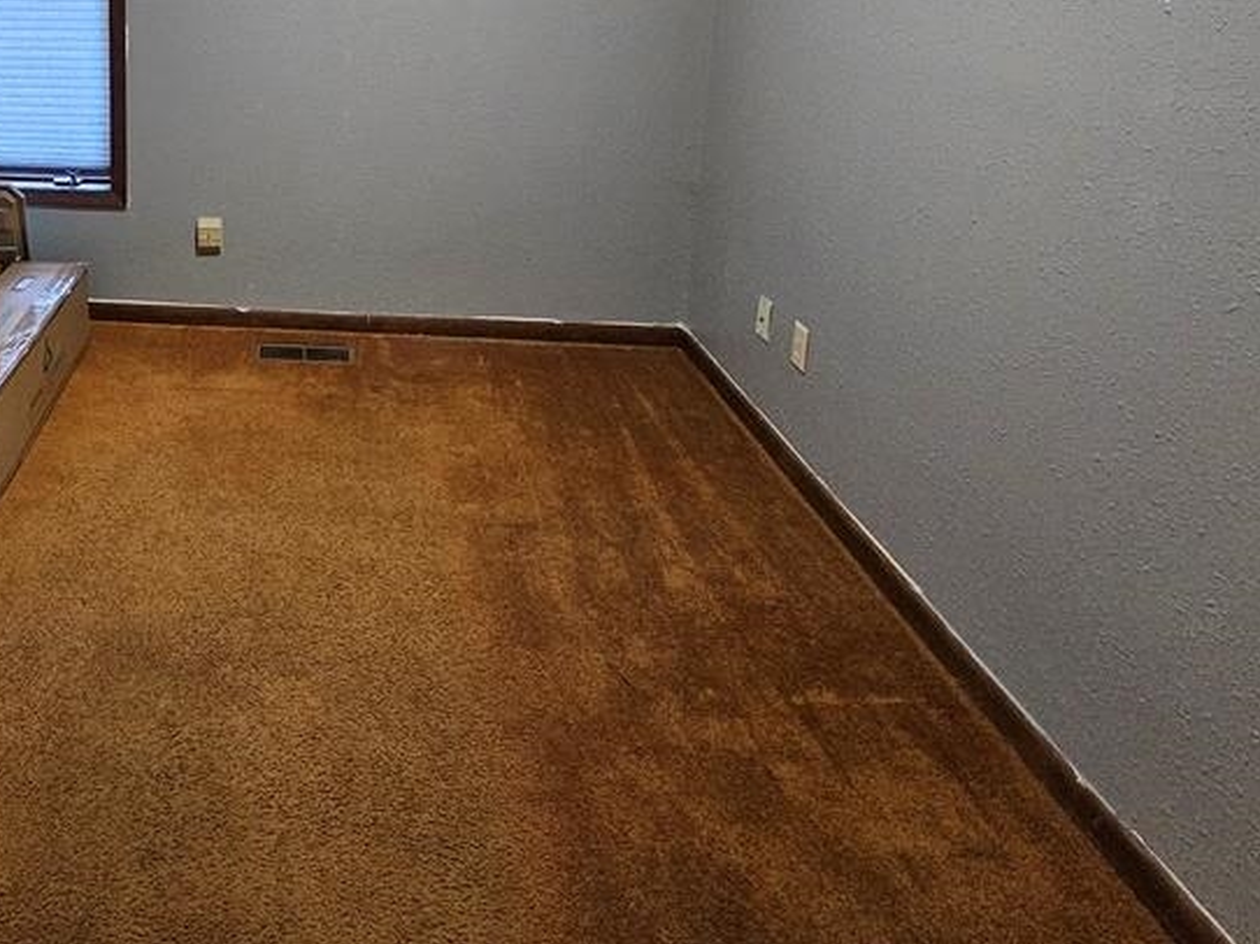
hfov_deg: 63.3
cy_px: 107
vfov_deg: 50.8
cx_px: 198
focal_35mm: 24
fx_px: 873
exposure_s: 1/30
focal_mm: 2.2
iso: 640
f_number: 2.2
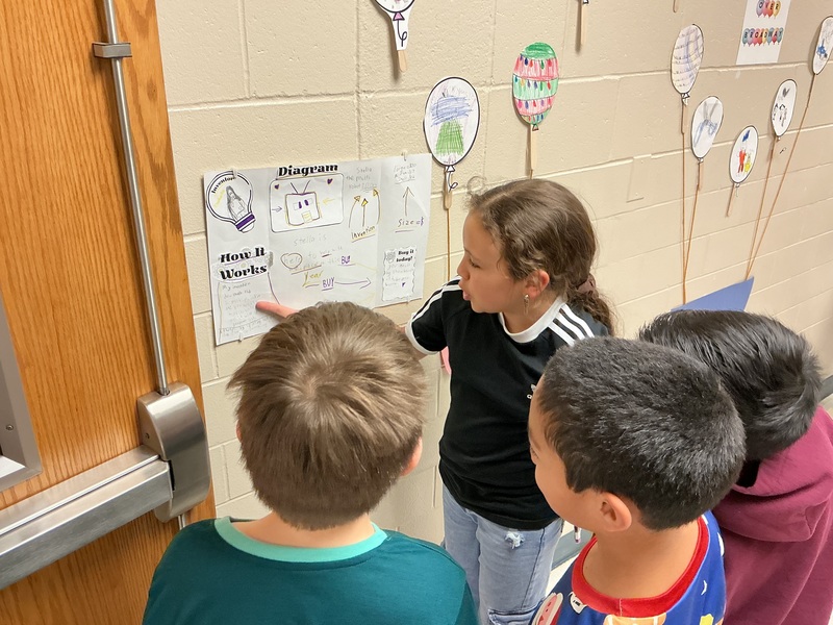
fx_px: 698
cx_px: 416
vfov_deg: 48.2
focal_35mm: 29
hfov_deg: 61.7
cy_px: 312
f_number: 1.8
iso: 100
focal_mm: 3
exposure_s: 1/60
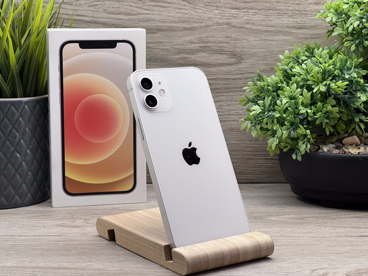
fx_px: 819
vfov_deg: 19.1
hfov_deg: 25.3
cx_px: 184
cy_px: 138
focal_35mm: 77
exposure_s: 1/100
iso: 64
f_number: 2.8
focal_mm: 9
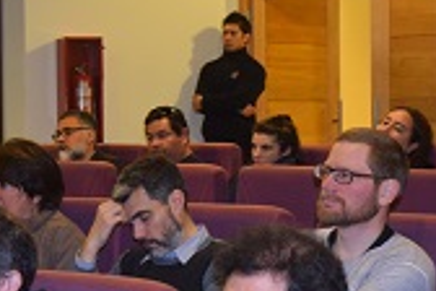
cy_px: 162
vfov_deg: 10.6
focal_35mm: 129
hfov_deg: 15.9
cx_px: 147
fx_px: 1562
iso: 800
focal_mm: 34
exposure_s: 1/80
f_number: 4.5
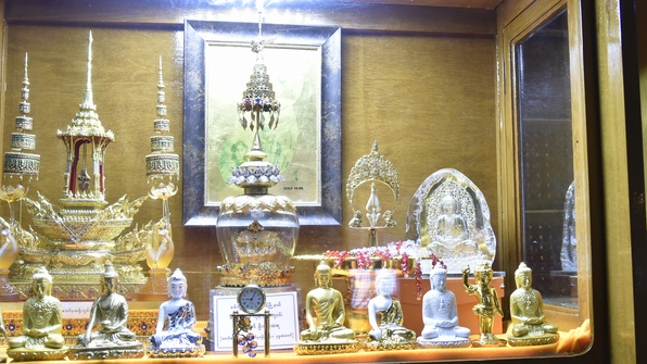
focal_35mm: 40
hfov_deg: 50.4
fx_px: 686
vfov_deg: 29.7
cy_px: 190
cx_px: 352
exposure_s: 1/80
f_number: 5.6
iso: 1250
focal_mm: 35
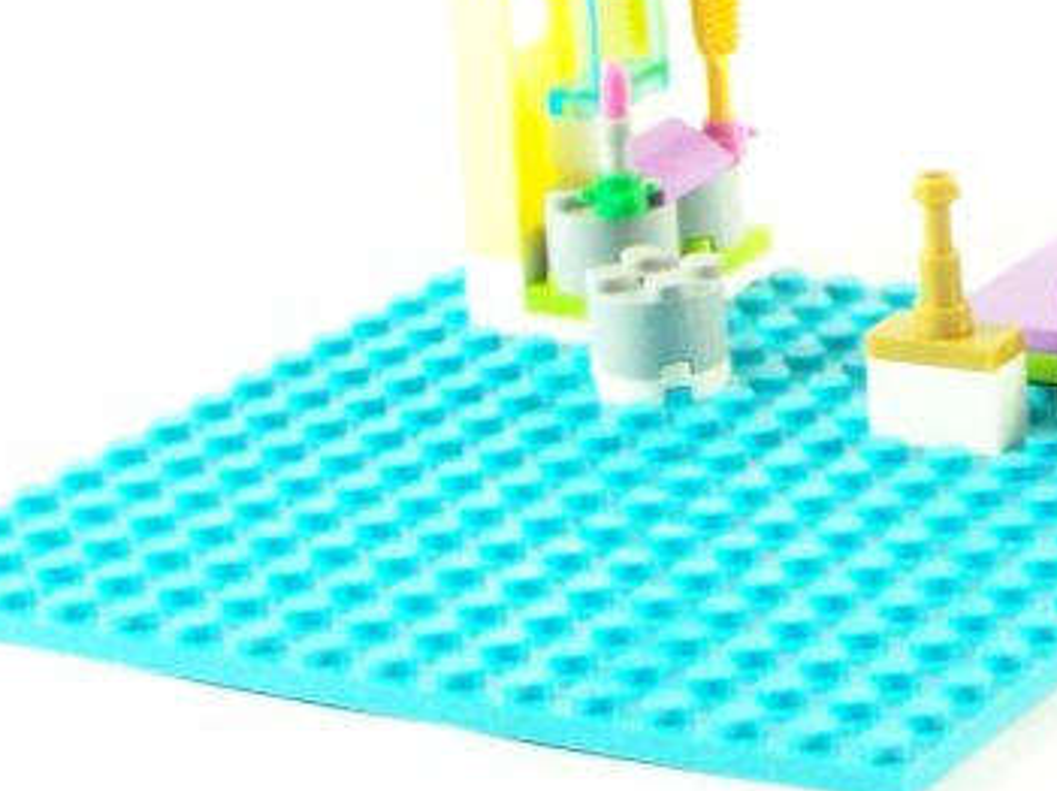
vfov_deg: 9.0
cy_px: -42
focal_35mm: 164
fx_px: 5004
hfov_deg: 11.8
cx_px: 1238
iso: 400
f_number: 3.6
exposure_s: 1/60
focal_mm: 9.3
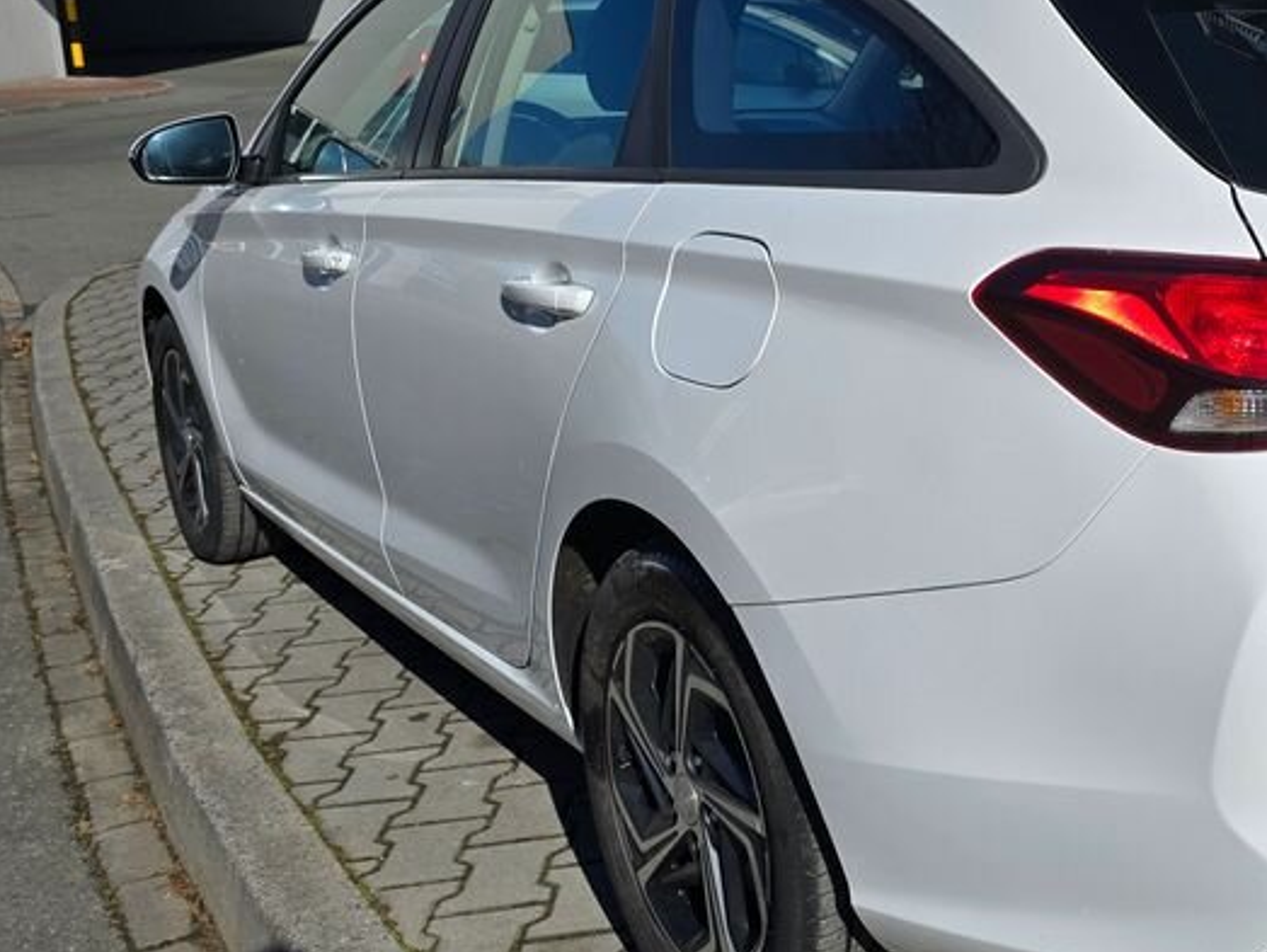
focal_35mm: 45
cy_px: 339
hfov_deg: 39.7
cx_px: 1078
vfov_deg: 32.0
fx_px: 1648
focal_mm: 6.3
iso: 12
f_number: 1.7
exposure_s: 1/1559
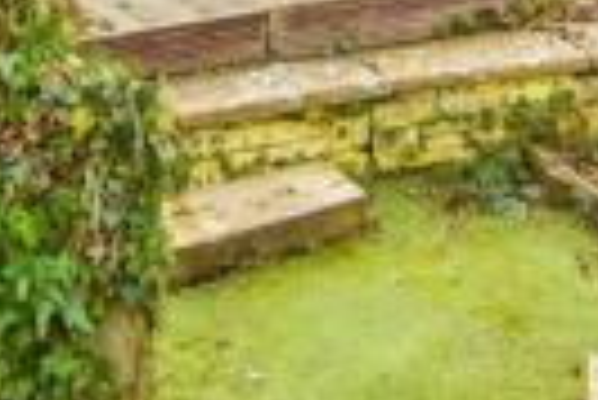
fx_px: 1231
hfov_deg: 27.2
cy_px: -335
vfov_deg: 15.6
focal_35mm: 74
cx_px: 393
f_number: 8
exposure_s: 1/200
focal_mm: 10
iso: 320
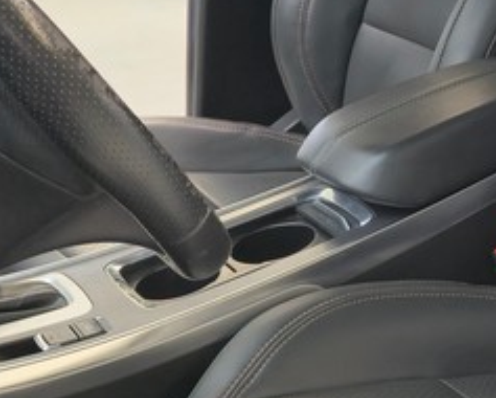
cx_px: 617
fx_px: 1425
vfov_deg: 15.7
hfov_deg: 18.6
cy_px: 42
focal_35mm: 97
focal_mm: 6.3
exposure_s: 1/280
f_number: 1.7
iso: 20
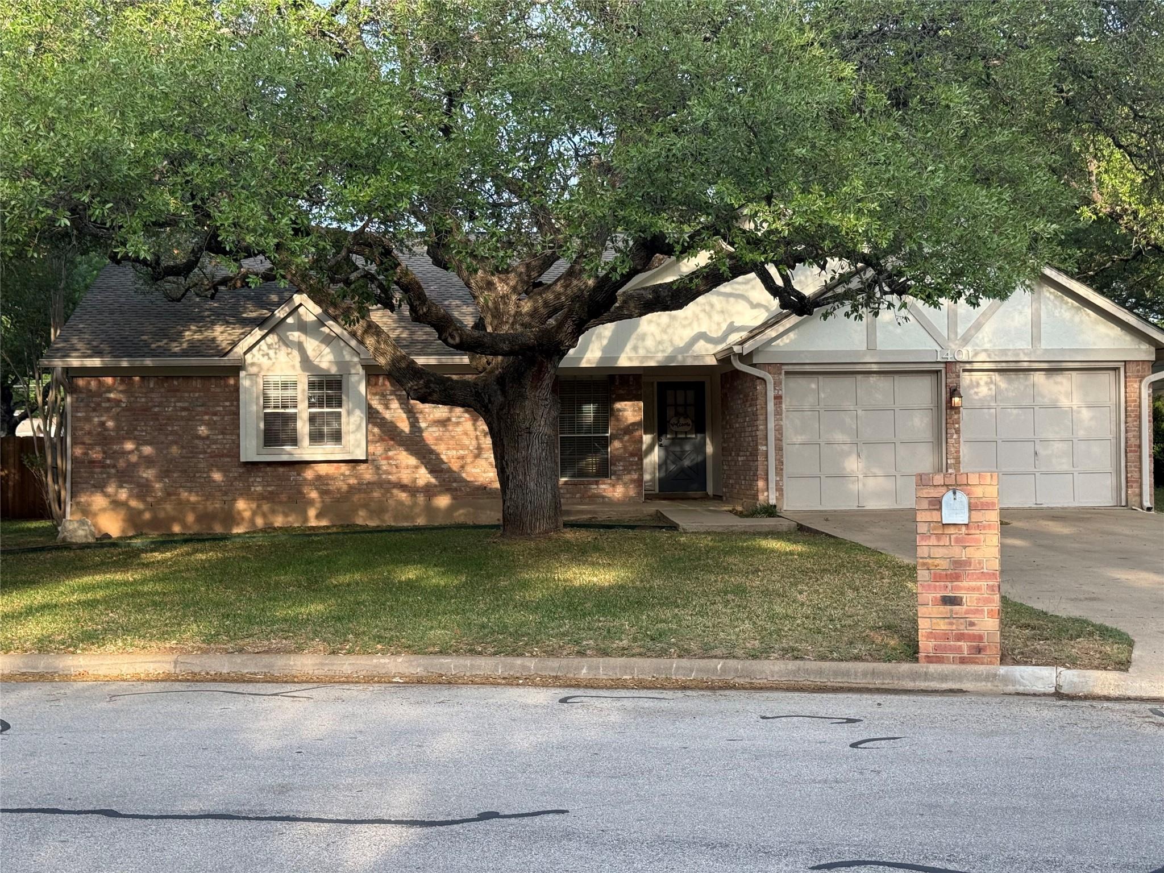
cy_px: 436
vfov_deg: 30.3
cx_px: 582
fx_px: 1614
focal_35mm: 48
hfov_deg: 39.7
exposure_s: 1/837
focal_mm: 6.76
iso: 64
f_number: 1.78
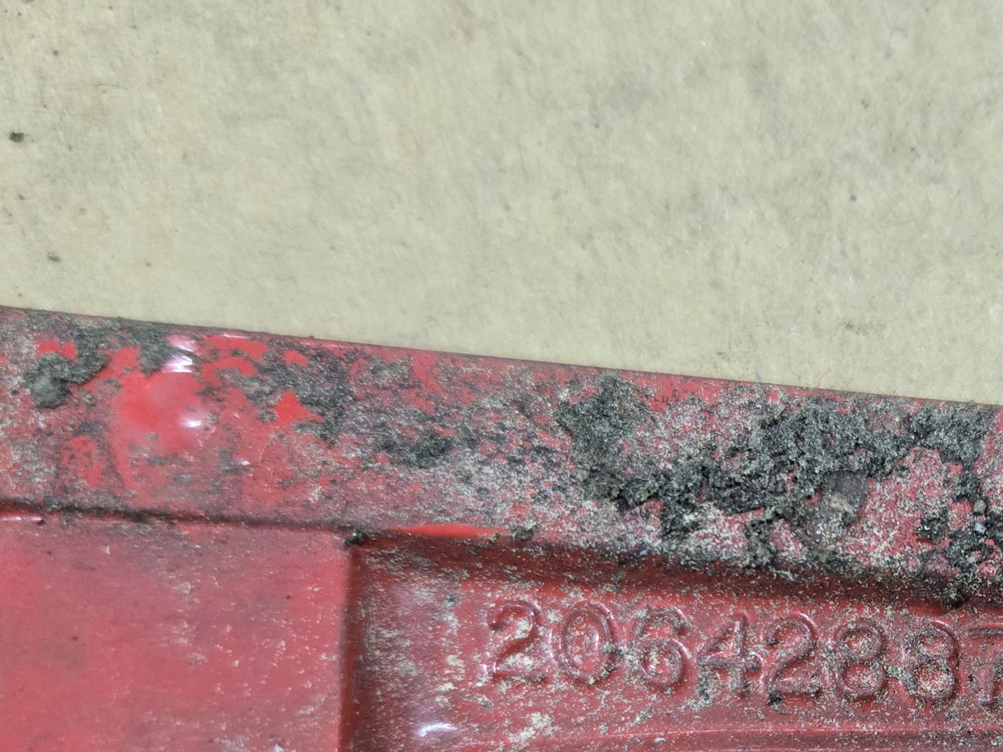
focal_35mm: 46
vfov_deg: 30.5
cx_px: 867
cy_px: 633
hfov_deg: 38.9
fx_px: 1333
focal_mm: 5.4
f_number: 1.8
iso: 800
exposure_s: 1/120
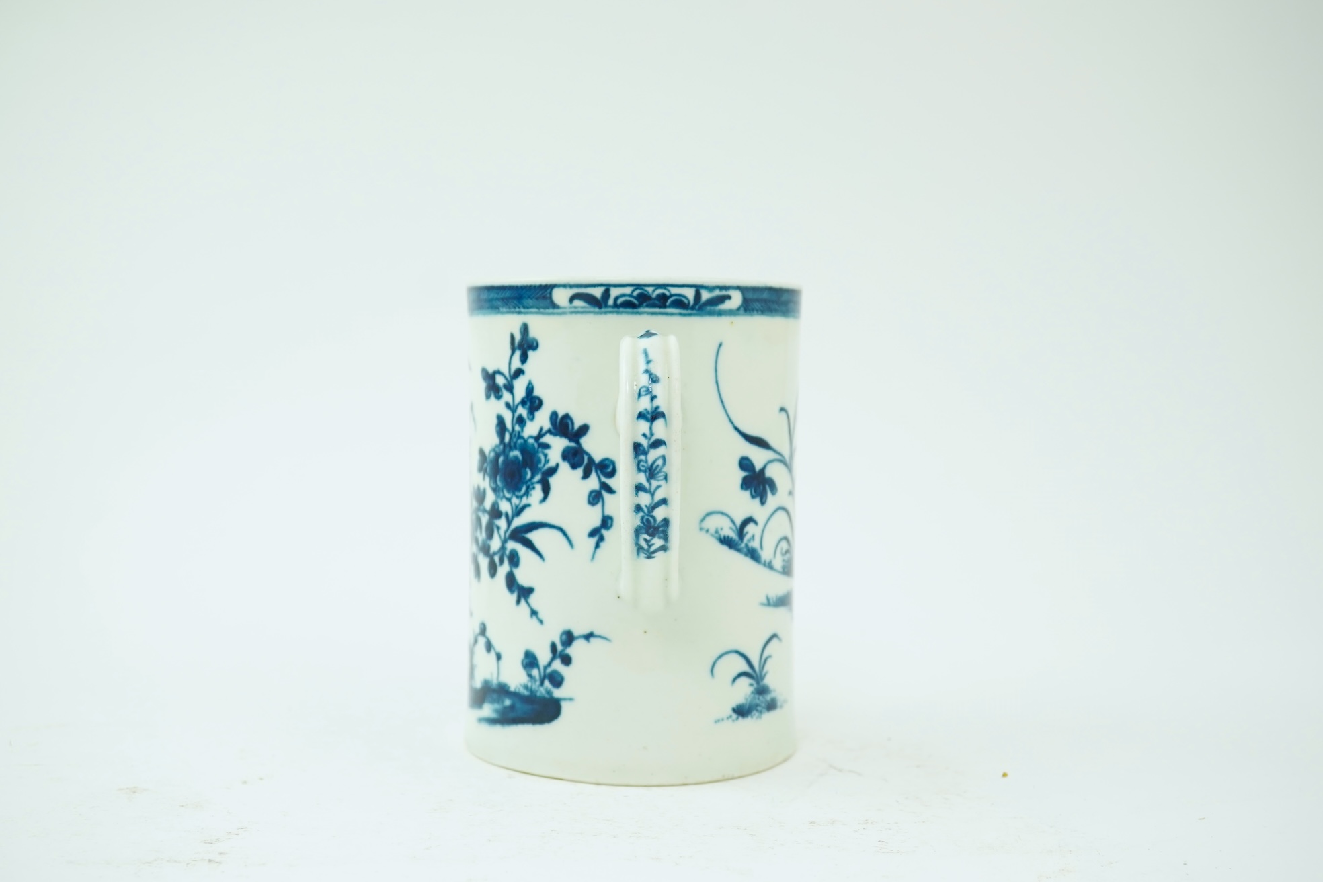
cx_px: 662
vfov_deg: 29.9
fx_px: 1654
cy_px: 441
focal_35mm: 45
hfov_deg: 43.6
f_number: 9
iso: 640
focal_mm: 30
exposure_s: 1/60
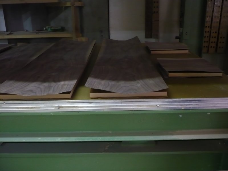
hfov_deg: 52.6
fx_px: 231
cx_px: 114
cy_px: 86
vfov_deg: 40.7
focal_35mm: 35
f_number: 2.8
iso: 250
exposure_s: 1/8
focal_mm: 5.8
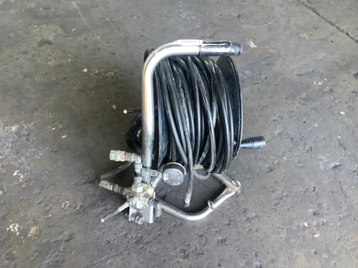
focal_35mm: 31
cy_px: 134
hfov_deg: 58.4
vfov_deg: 45.4
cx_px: 179
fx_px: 321
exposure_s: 1/50
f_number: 2.4
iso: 250
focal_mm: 3.3
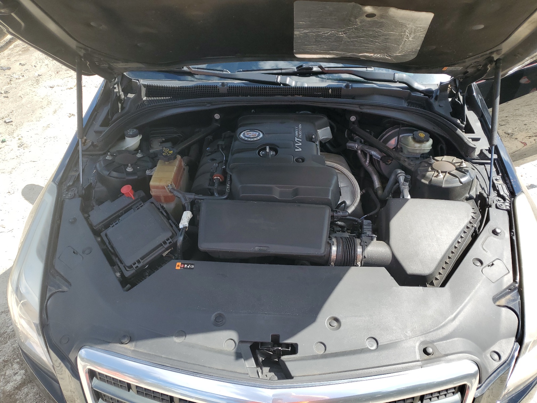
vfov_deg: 53.1
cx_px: 268
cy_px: 202
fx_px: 403
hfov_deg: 67.3
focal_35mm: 26
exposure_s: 1/1111
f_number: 1.5
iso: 50
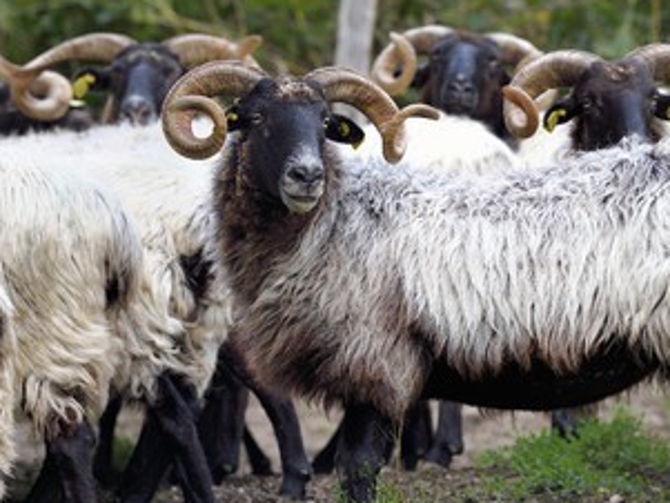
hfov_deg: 7.4
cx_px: 430
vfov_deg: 5.5
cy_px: 285
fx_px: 5189
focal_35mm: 268
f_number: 4.5
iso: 400
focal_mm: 200
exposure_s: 1/250
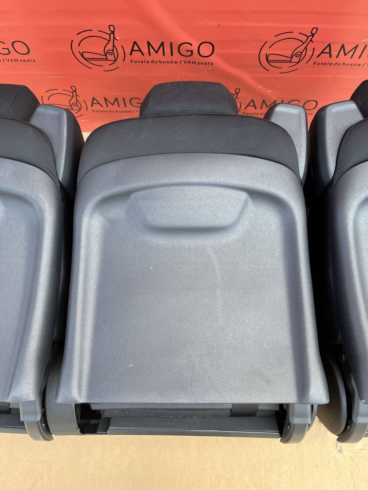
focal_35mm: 26
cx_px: 184
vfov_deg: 67.3
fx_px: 369
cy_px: 245
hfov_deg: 53.1
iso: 40
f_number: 1.6
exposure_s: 1/122
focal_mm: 5.1
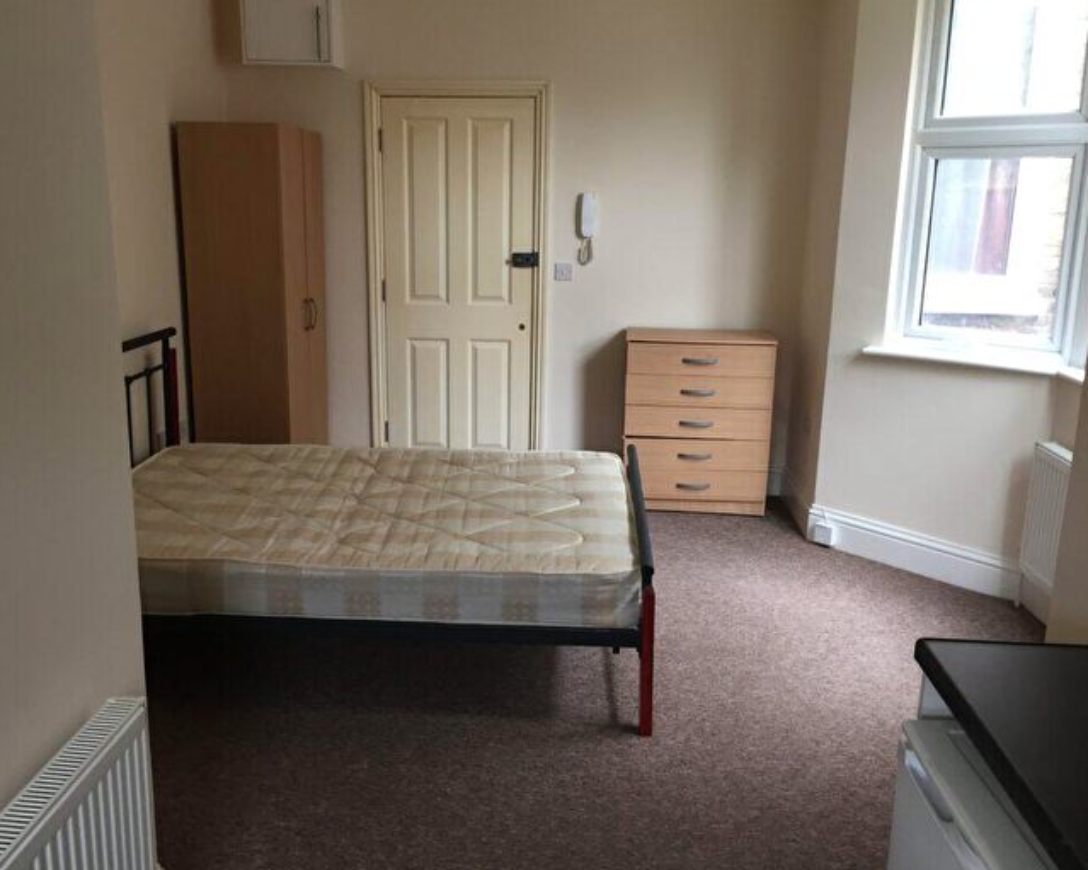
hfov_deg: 57.1
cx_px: 499
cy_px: 432
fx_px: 998
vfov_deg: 47.1
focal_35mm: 31
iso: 100
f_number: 2.2
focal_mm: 4.15
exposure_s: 1/33
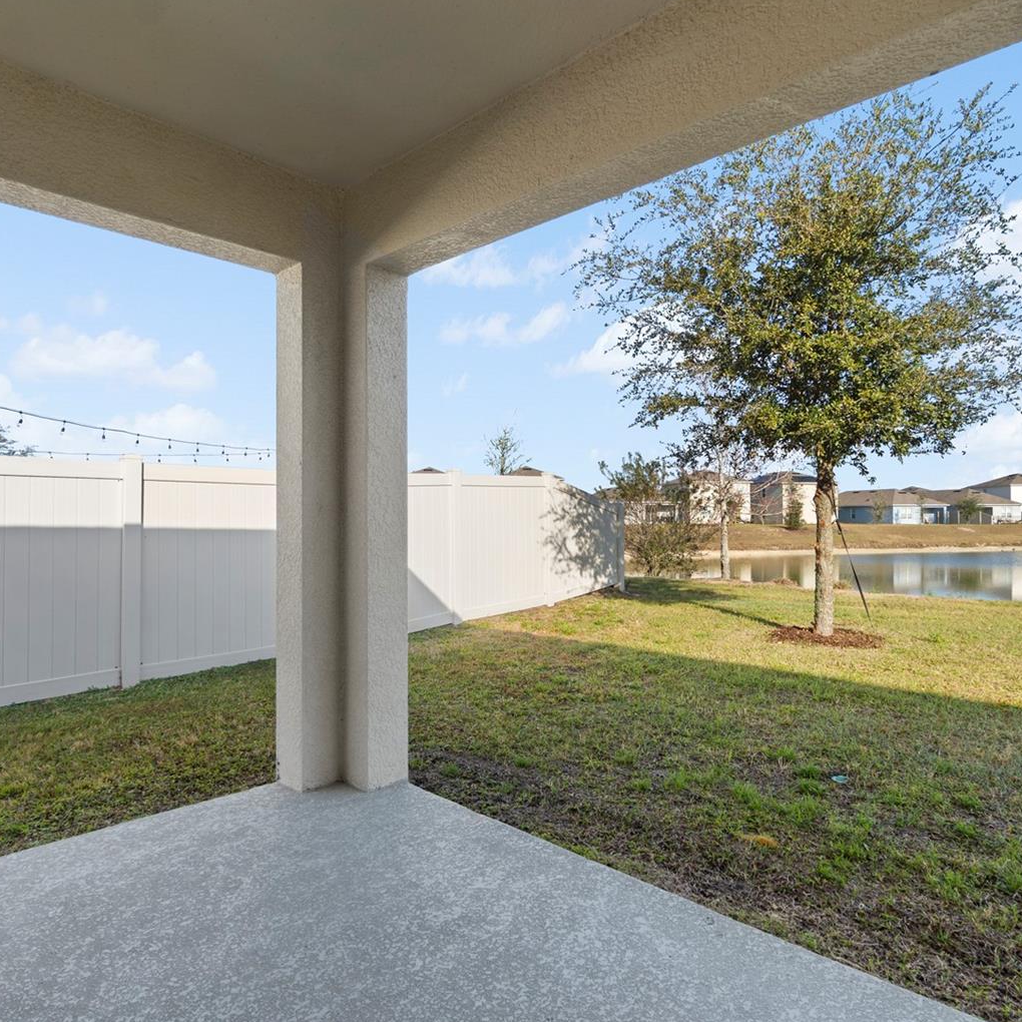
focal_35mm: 20
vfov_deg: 74.8
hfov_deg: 74.8
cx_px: 536
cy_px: 525
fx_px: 668
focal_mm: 10
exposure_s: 1/60
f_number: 8
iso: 100
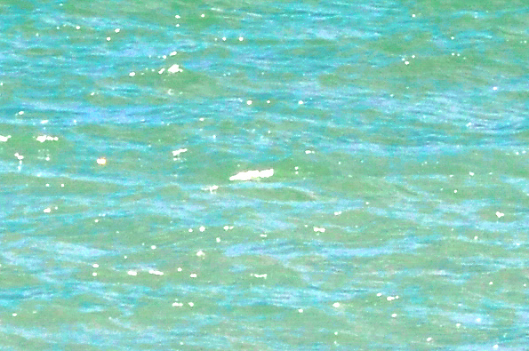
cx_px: -108
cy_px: -30
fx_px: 28556
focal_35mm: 1946
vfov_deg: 0.7
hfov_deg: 1.1
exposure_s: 1/320
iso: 200
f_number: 18
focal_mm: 180
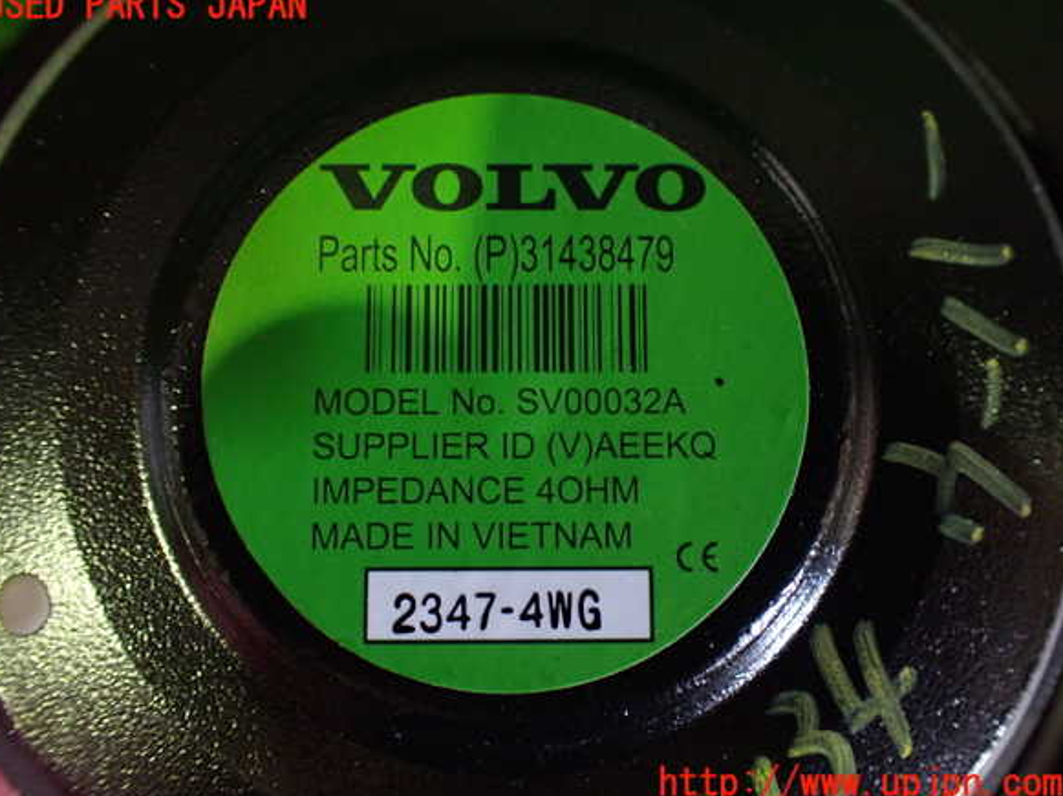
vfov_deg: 45.4
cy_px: 395
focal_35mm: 31
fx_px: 951
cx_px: 523
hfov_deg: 58.4
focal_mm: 5.4
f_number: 2.3
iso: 800
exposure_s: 1/40
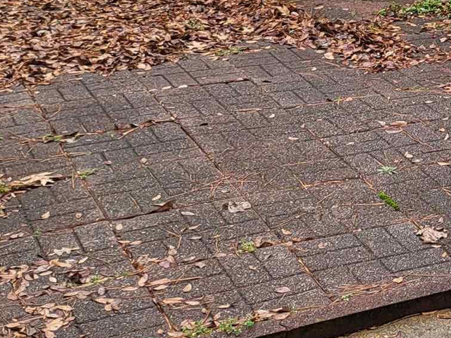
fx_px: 1277
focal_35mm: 98
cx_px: 613
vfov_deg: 14.2
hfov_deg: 18.4
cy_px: -146
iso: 40
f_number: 1.8
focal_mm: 5
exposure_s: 1/352
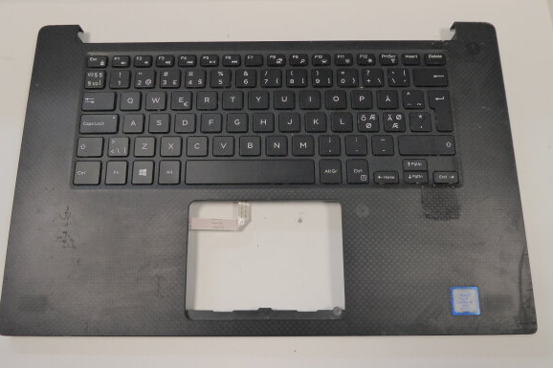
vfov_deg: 47.8
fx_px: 415
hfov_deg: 67.4
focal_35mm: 27
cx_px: 268
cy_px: 207
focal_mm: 4.3
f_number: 3.3
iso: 400
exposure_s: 1/60
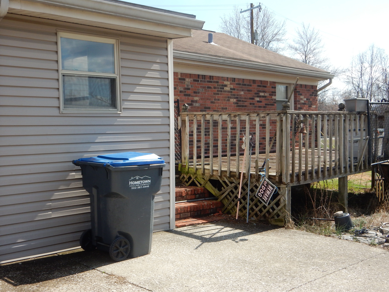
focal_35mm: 44
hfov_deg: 42.9
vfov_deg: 32.9
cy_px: 145
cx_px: 193
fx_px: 494
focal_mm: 7.6
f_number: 4.2
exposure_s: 1/640
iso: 125
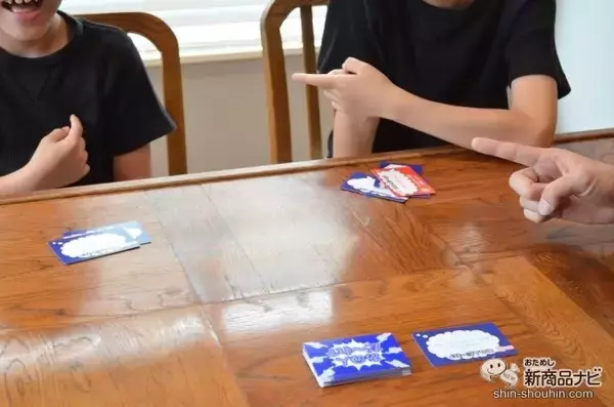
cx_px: 307
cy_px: 204
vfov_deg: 22.5
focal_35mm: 60
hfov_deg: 33.5
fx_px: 1021
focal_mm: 40
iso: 2500
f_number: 5.6
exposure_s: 1/80
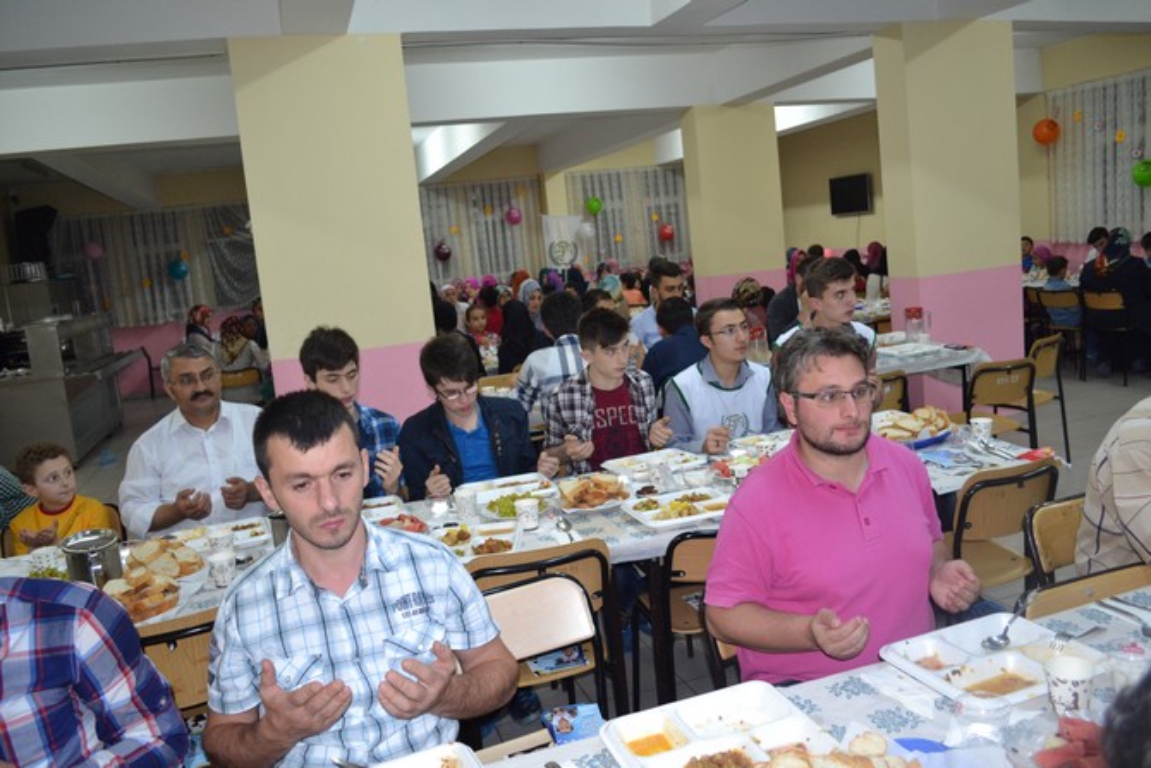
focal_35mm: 27
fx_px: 863
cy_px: 384
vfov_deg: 48.0
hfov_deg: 67.4
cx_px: 576
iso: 1000
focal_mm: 18
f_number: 3.5
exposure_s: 1/60
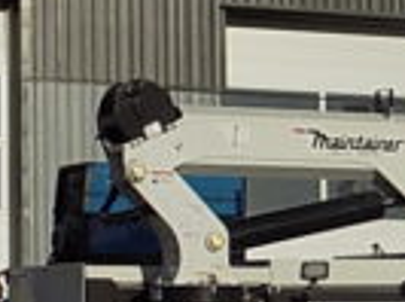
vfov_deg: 7.5
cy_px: 302
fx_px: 2299
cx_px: 451
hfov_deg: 10.0
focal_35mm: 197
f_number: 10.9
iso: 80
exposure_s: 1/320
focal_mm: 6.1
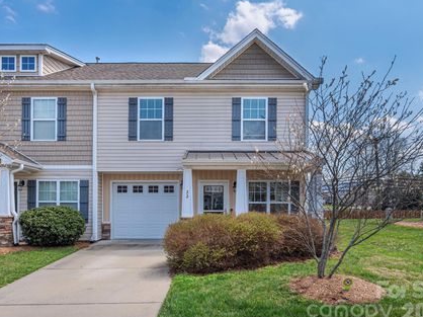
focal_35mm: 23
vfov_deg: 58.8
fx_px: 281
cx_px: 202
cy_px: 161
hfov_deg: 73.9
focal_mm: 20
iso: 320
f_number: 7.1
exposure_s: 1/2500
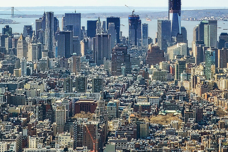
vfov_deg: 11.2
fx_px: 766
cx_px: 173
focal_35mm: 121
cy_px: 12
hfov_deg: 16.8
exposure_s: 1/250
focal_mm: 28
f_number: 8
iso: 100
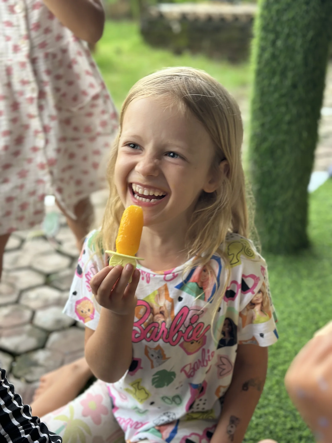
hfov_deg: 30.3
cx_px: 166
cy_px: 222
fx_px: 614
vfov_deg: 39.7
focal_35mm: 48
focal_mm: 6.86
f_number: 1.78
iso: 160
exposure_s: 1/100
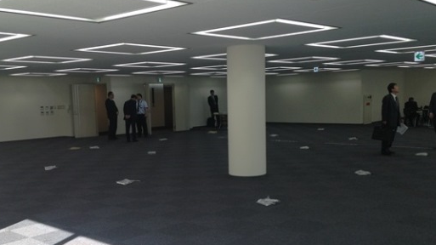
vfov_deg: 27.6
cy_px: 145
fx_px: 497
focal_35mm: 43
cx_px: 209
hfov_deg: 47.4
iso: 64
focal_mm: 4.12
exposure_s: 1/120
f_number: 2.4
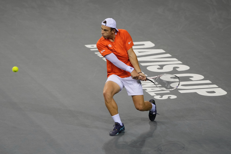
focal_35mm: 267
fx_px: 1713
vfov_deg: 5.1
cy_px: 77
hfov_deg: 7.7
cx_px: 116
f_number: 2.8
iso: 2000
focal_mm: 178
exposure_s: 1/1250
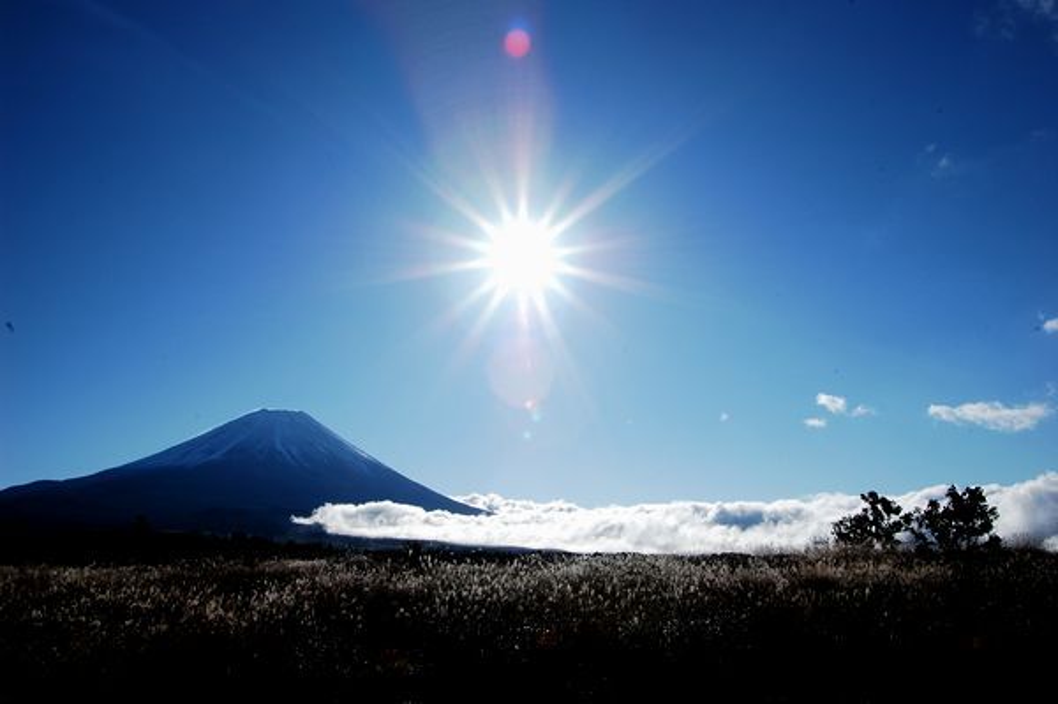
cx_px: 529
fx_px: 749
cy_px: 352
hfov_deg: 70.5
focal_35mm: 26
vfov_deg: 50.3
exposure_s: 1/350
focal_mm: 17
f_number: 22
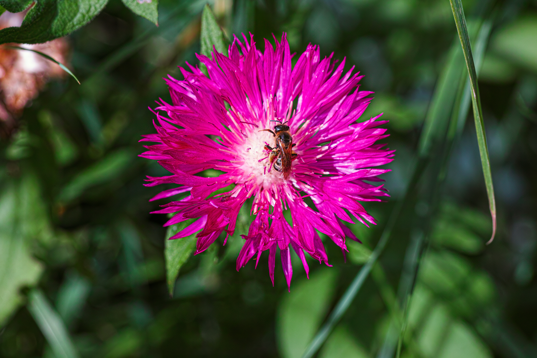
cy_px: 179
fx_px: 2349
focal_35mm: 158
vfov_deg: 8.7
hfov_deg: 13.0
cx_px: 268
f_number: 8
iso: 100
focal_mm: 105
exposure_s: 1/400
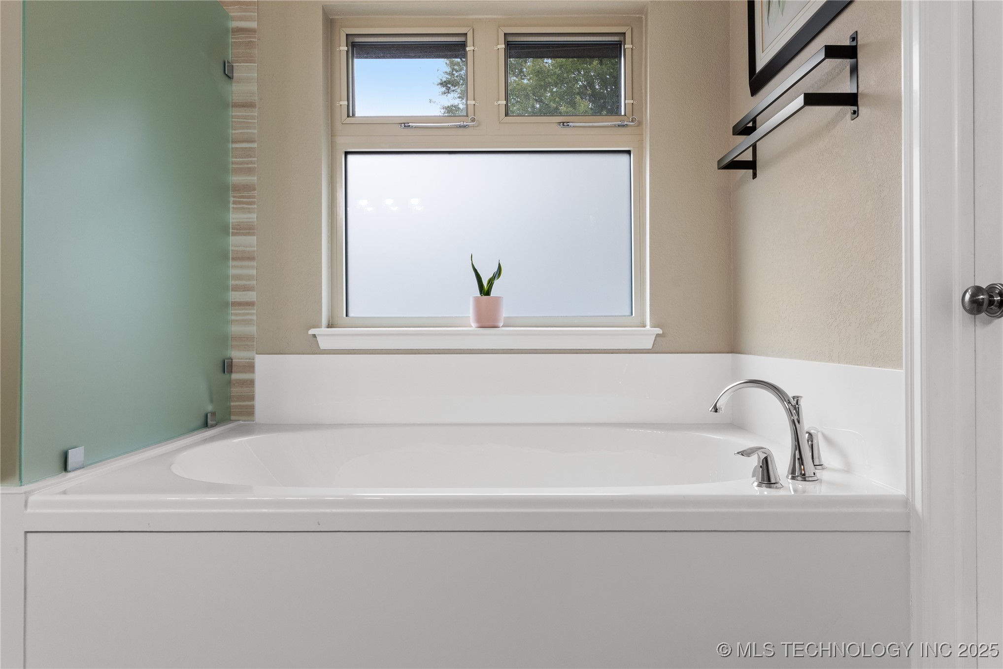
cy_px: 334
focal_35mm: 21
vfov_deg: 59.5
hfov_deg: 81.2
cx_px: 502
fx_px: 585
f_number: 11
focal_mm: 21
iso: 640
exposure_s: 1/10
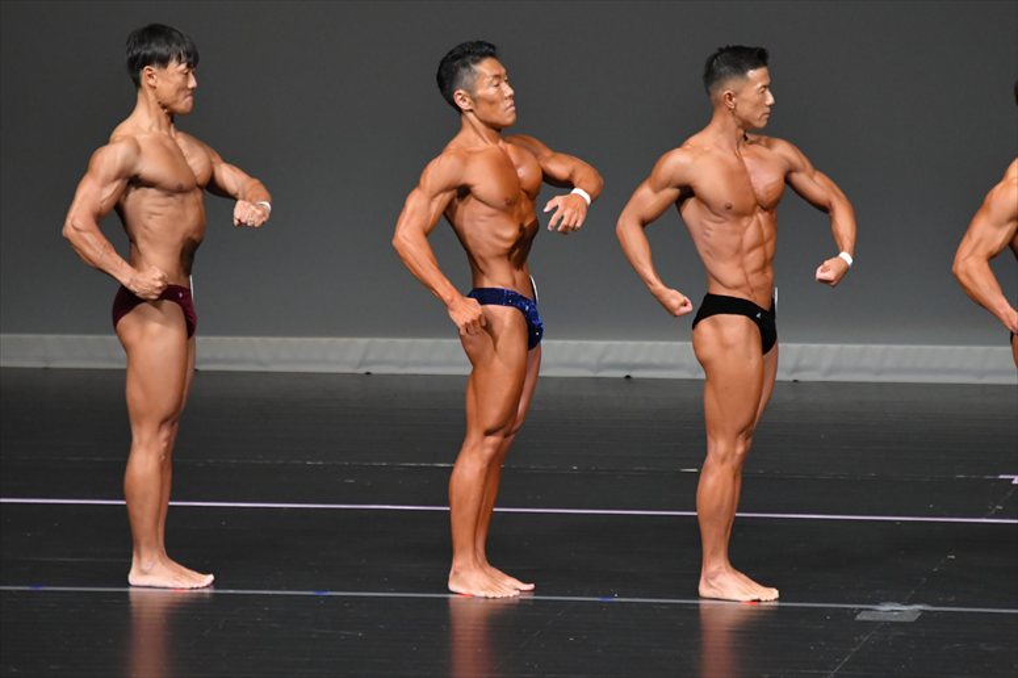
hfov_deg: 6.0
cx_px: 509
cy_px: 339
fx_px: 9751
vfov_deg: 4.0
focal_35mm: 345
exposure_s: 1/400
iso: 4000
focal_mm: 230
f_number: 5.6
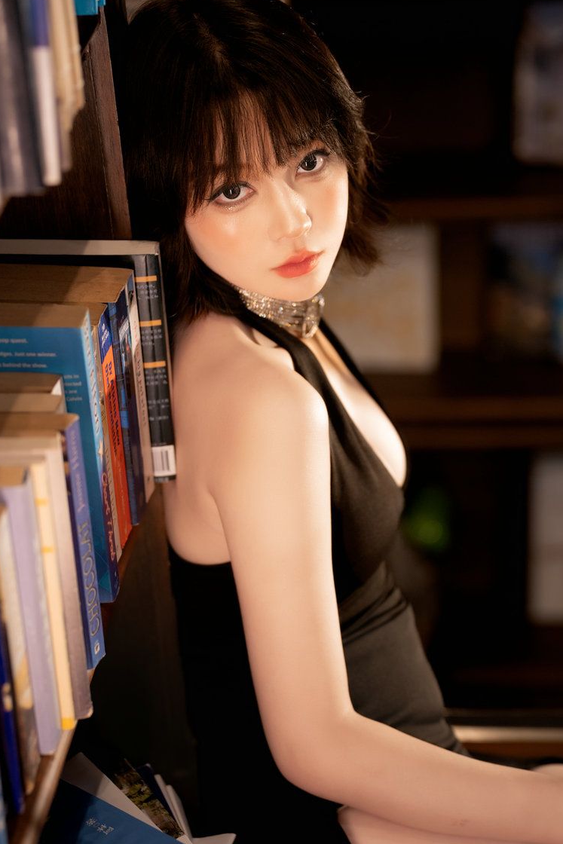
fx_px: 2064
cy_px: 437
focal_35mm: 88
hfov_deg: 15.5
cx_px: 320
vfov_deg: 23.1
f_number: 2.5
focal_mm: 73
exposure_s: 1/200
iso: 800
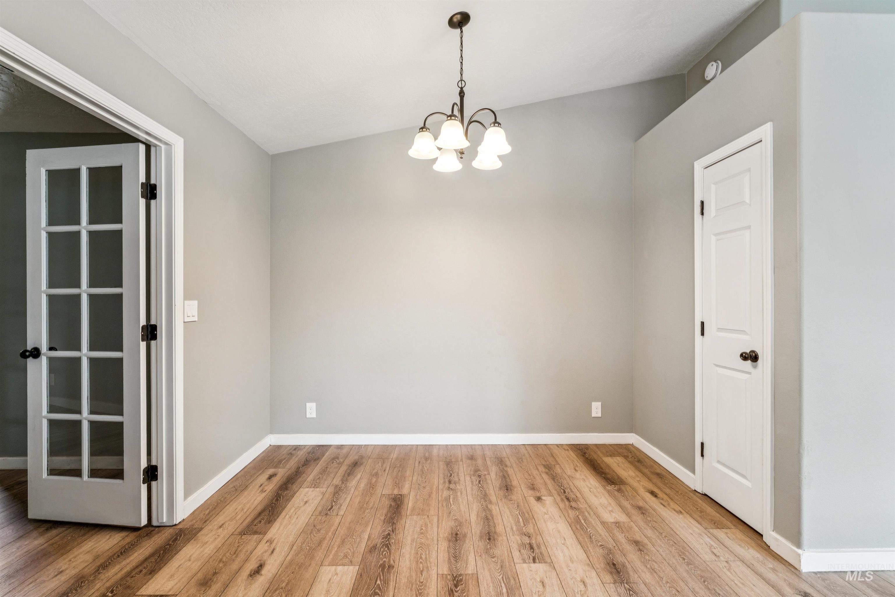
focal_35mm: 16
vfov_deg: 74.1
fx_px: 395
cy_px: 298
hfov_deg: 97.1
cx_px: 448
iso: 400
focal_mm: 15.9
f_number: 13
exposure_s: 1/5
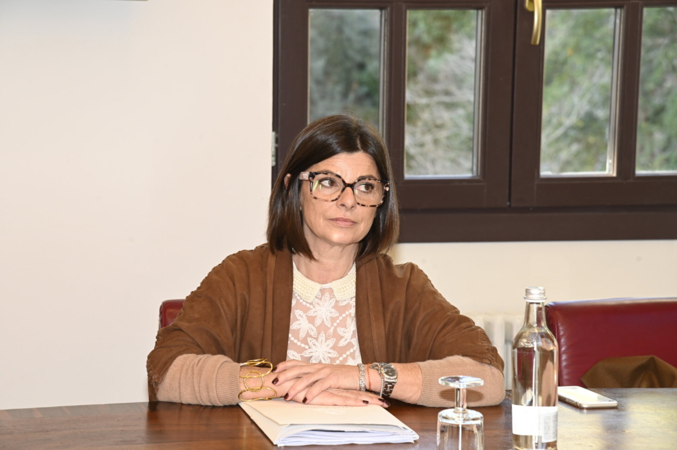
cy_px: 225
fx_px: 2255
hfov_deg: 17.1
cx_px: 338
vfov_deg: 11.4
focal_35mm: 120
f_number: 8
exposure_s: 1/60
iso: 1600
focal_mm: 120
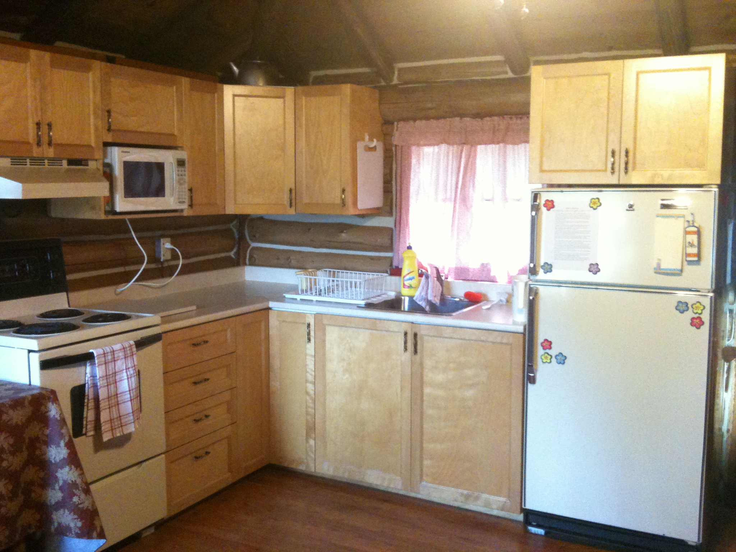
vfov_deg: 40.7
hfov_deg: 52.6
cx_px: 368
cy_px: 276
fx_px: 744
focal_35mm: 35
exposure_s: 1/15
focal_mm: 3.85
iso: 320
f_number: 2.8
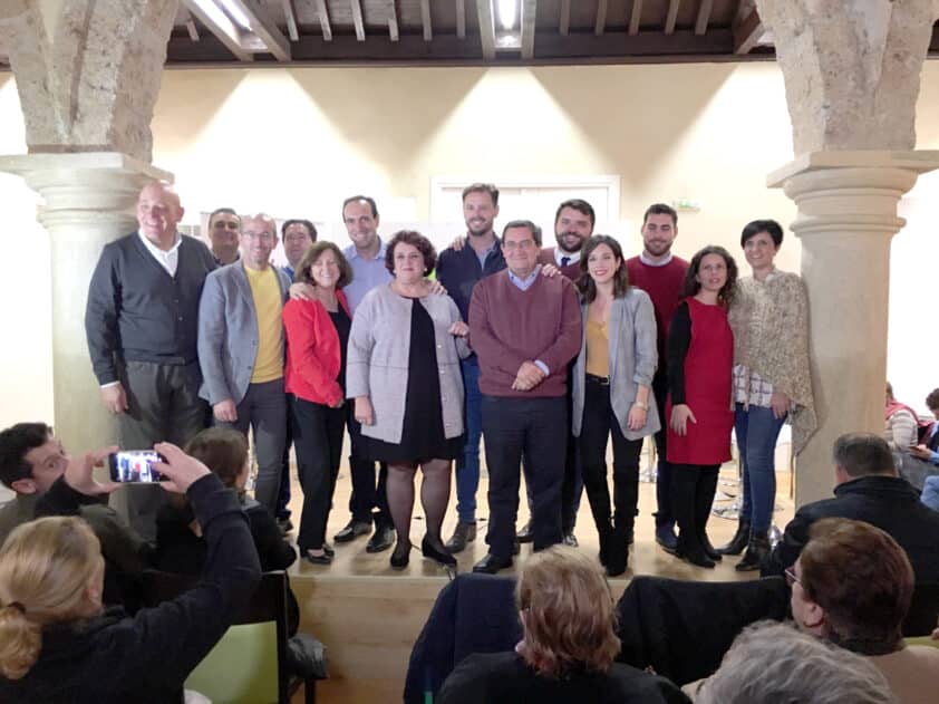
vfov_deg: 48.2
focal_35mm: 29
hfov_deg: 61.7
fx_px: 786
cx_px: 470
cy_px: 352
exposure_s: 1/33
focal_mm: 4.15
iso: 200
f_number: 2.2
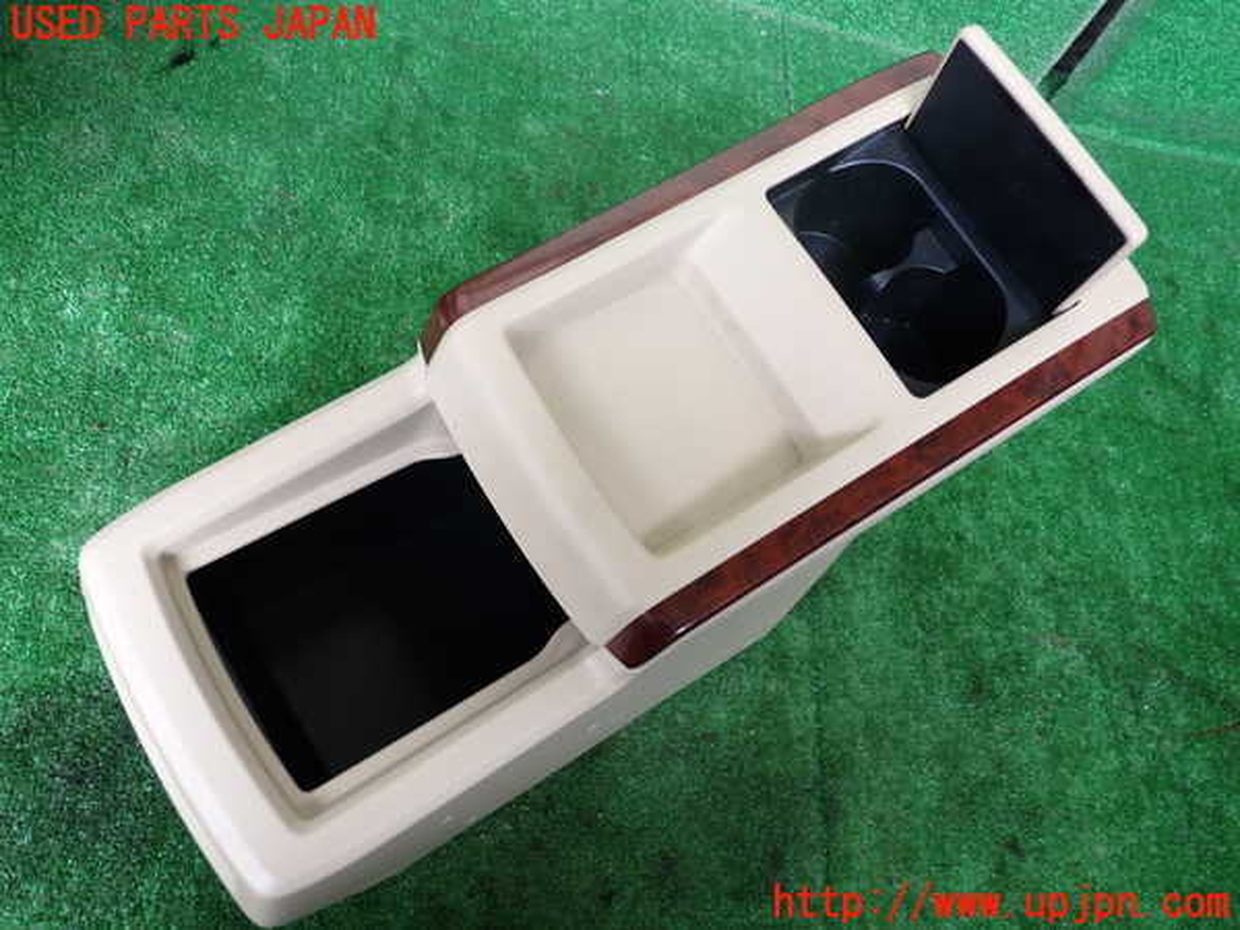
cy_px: 465
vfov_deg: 46.8
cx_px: 620
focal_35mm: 30
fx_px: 1075
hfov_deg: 60.0
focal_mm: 5.4
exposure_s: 1/60
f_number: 2.3
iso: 200
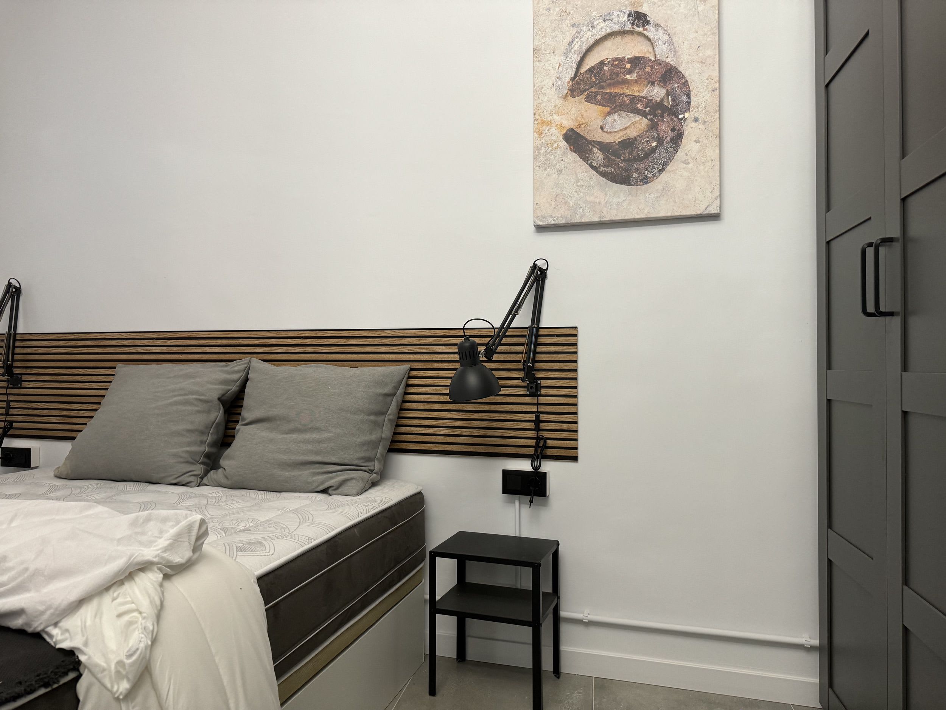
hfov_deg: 71.6
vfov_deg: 56.8
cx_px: 473
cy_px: 355
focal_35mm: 24
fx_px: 656
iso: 250
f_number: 1.8
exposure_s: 1/50
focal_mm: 6.8
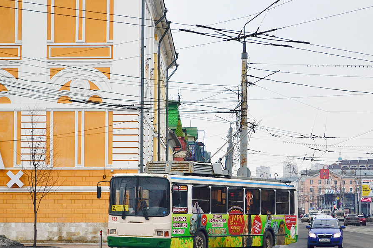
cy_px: 130
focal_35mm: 111
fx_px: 1146
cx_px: 180
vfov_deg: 12.4
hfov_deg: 18.5
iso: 200
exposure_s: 1/500
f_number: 5.6
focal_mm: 55
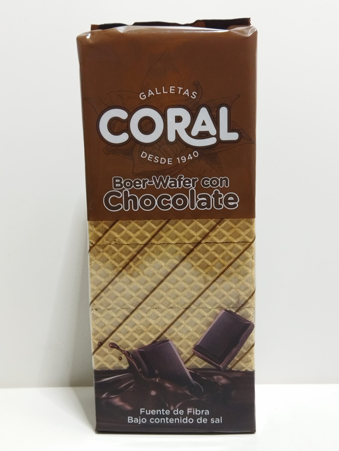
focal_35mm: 27
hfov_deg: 51.4
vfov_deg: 65.3
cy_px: 226
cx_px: 170
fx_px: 353
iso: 163
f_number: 1.79
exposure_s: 1/100
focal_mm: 4.71
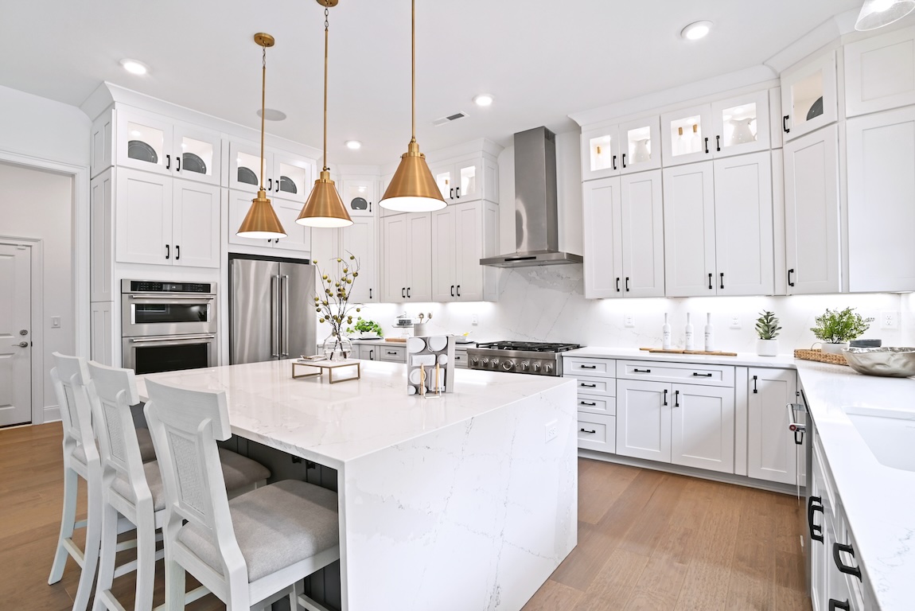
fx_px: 432
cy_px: 306
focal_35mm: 17
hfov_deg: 93.2
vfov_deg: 70.5
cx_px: 458
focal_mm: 17
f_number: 11
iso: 200
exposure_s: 1/5
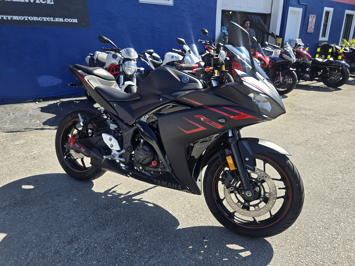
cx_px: 178
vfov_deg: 58.9
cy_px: 133
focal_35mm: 23
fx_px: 236
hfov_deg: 73.9
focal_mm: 5.4
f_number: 1.8
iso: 25
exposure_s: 1/611
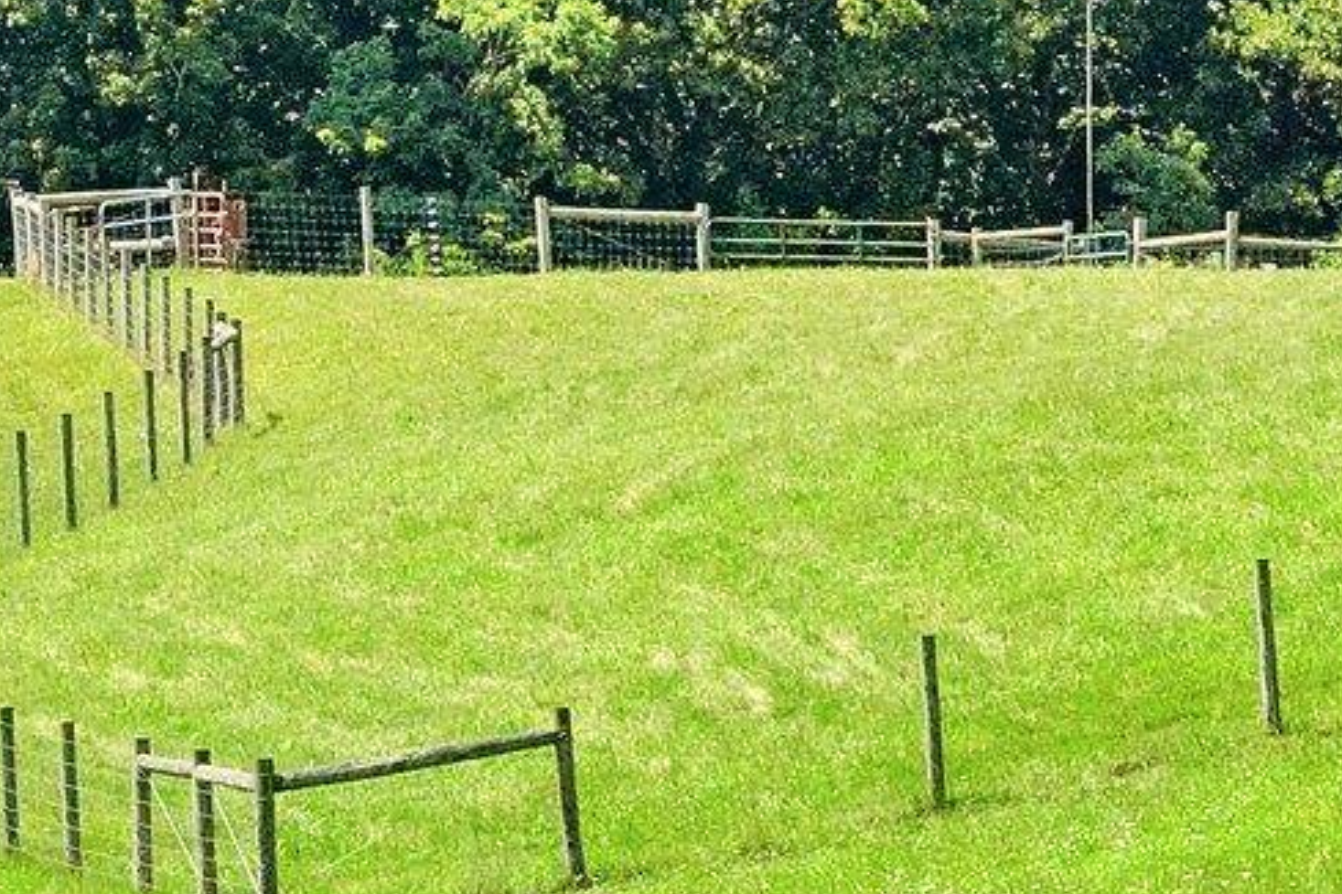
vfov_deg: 3.1
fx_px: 16401
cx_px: -955
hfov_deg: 4.6
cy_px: -10
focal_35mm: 440
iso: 640
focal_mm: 105
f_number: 10
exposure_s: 1/1000
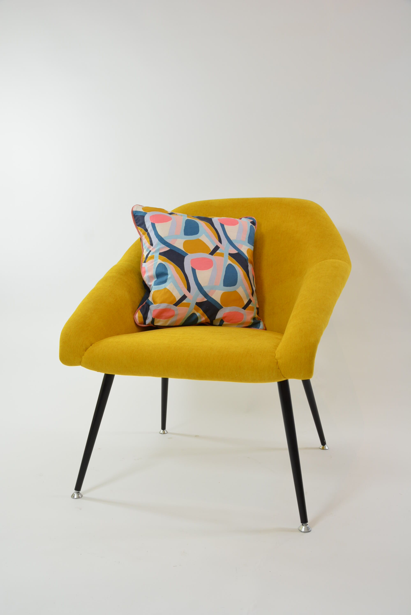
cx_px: 206
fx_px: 538
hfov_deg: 41.8
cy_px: 308
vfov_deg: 59.5
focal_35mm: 32
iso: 400
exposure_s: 1/60
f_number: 8
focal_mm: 21
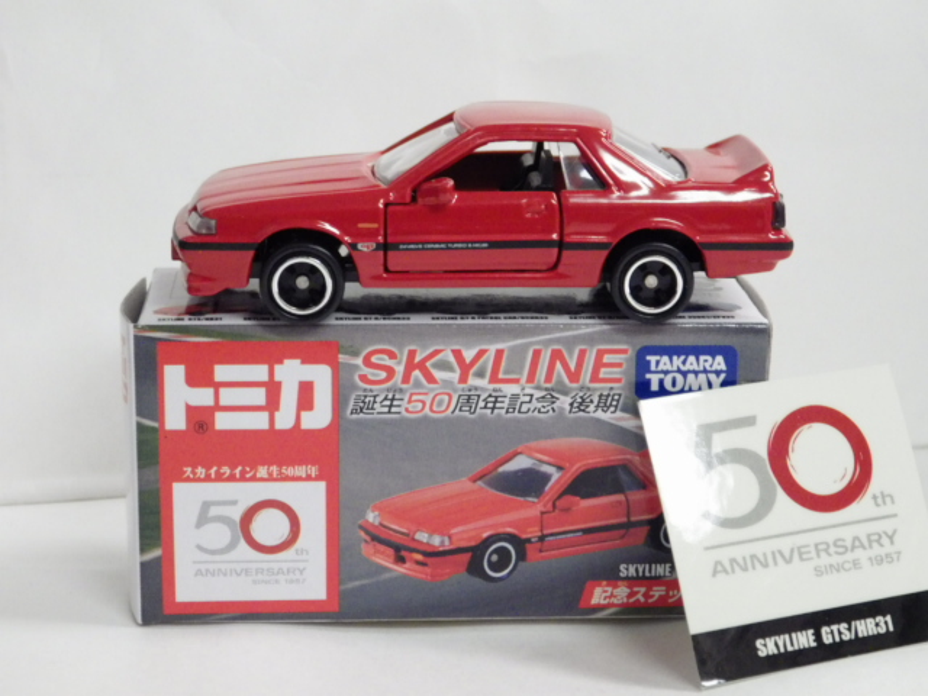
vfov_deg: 17.0
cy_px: 348
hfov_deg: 22.5
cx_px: 464
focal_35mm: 87
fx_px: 2332
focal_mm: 15.6
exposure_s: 1/50
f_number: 4.4
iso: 800
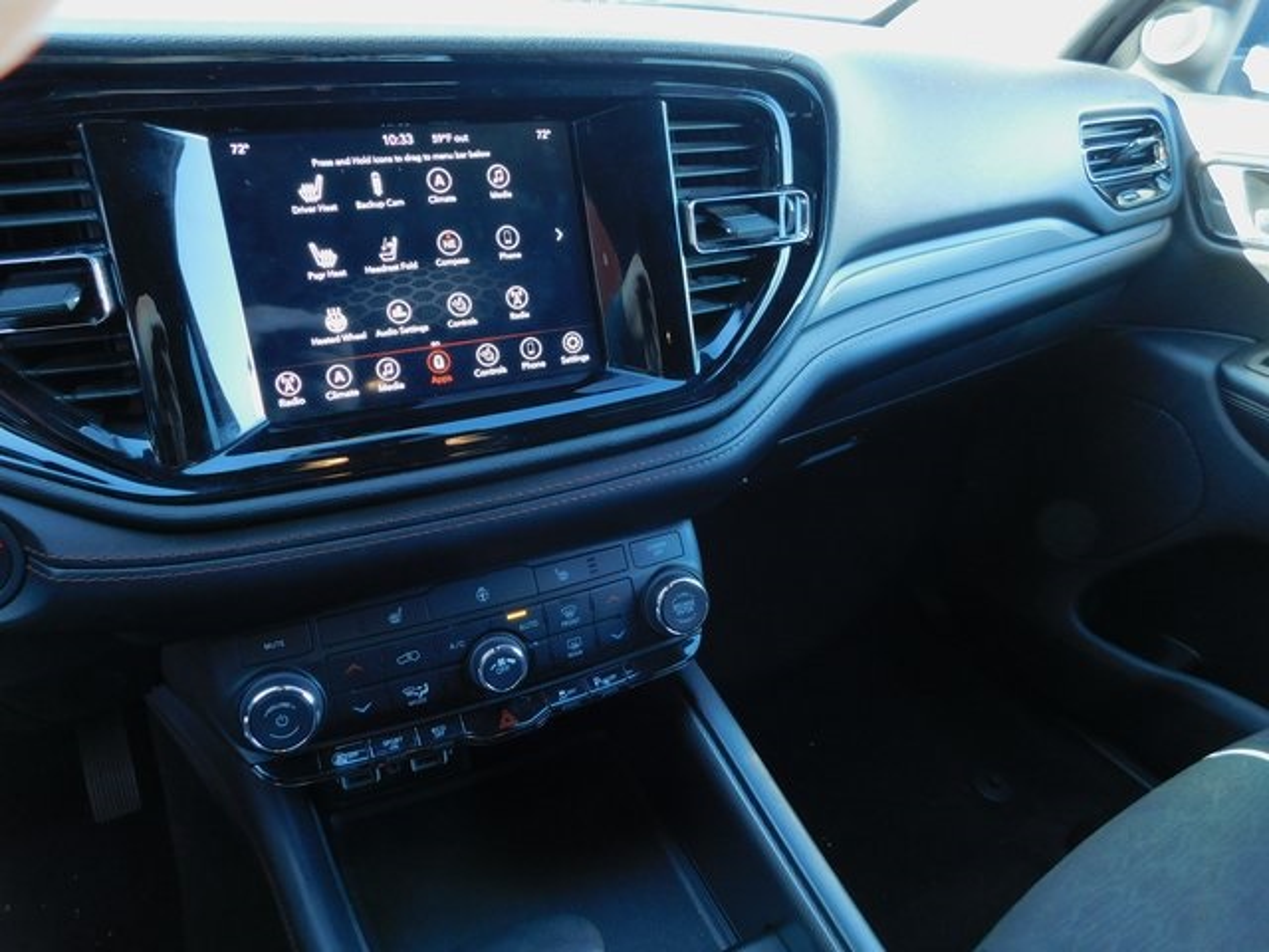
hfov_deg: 73.9
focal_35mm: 23
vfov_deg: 58.9
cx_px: 634
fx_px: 843
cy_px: 476
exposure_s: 1/30
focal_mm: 4
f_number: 3
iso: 200
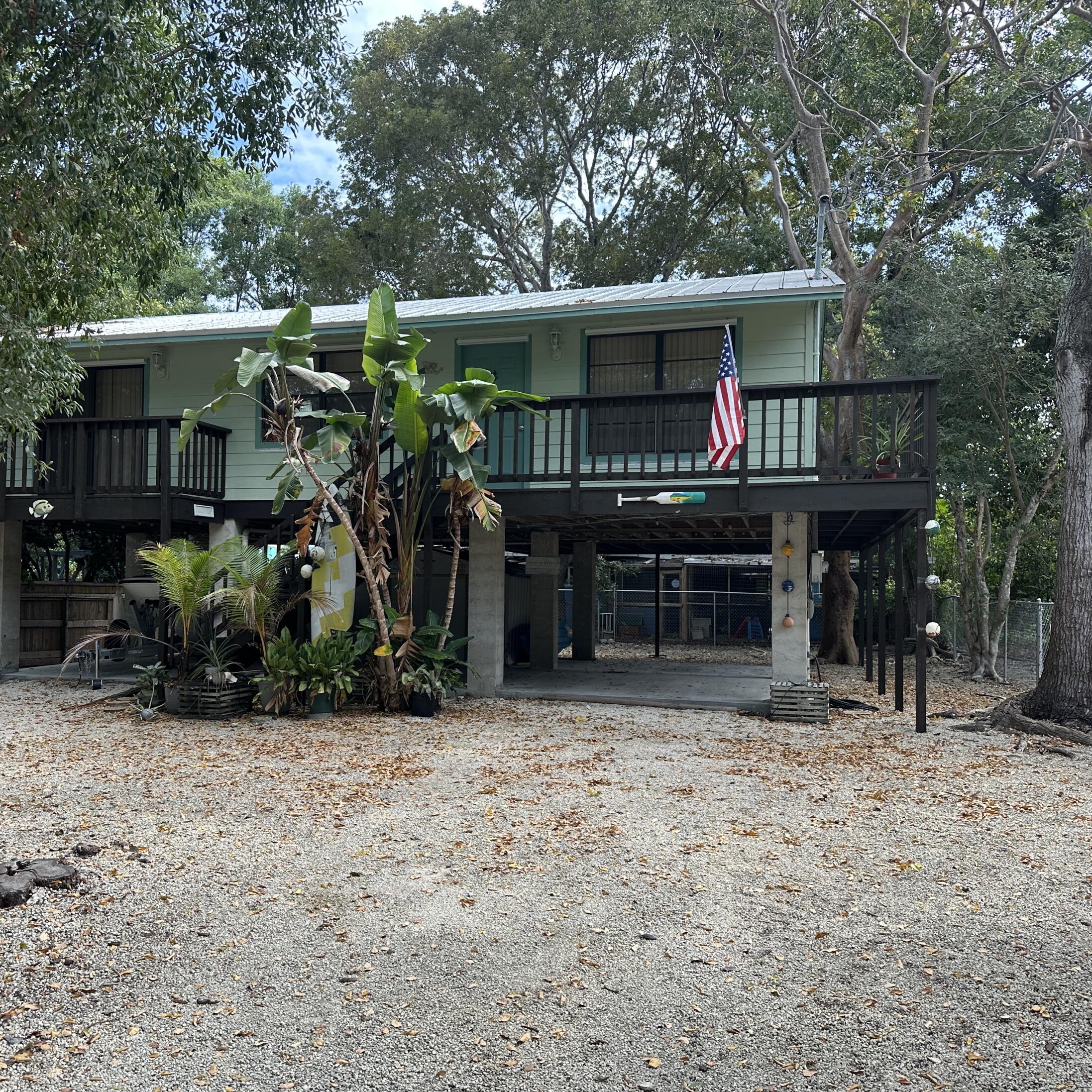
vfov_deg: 55.6
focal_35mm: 29
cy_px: 555
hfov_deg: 55.5
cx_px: 480
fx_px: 1035
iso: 80
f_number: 1.78
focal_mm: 6.86
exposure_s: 1/1019
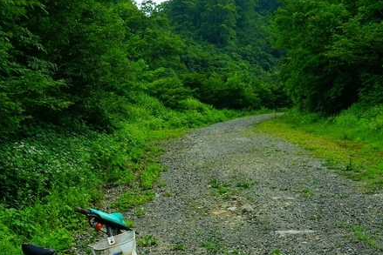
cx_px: 208
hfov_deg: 38.8
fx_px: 543
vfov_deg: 26.0
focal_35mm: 51
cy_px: 203
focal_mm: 28
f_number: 16
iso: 800
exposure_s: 1/60
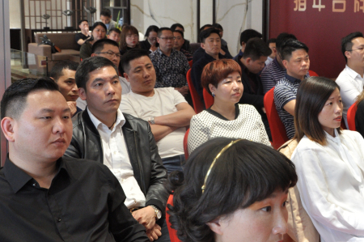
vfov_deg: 22.5
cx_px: 284
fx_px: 606
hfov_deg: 32.6
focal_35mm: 60
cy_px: 83
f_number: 6.3
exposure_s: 1/50
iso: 640
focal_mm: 24
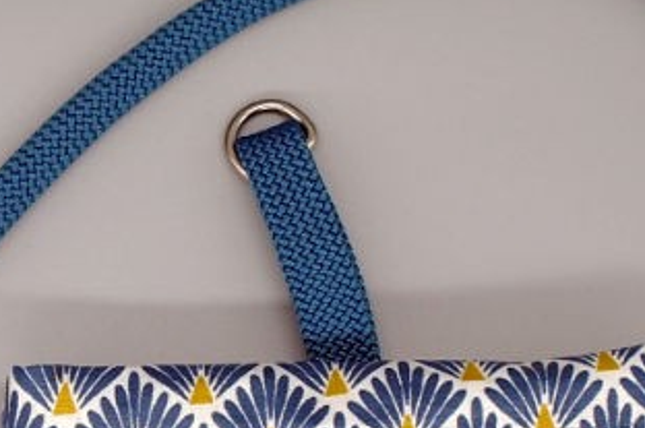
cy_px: 578
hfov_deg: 19.4
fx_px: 1860
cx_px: 101
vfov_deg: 12.6
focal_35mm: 104
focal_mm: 18
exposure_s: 1/50
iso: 100
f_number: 6.3
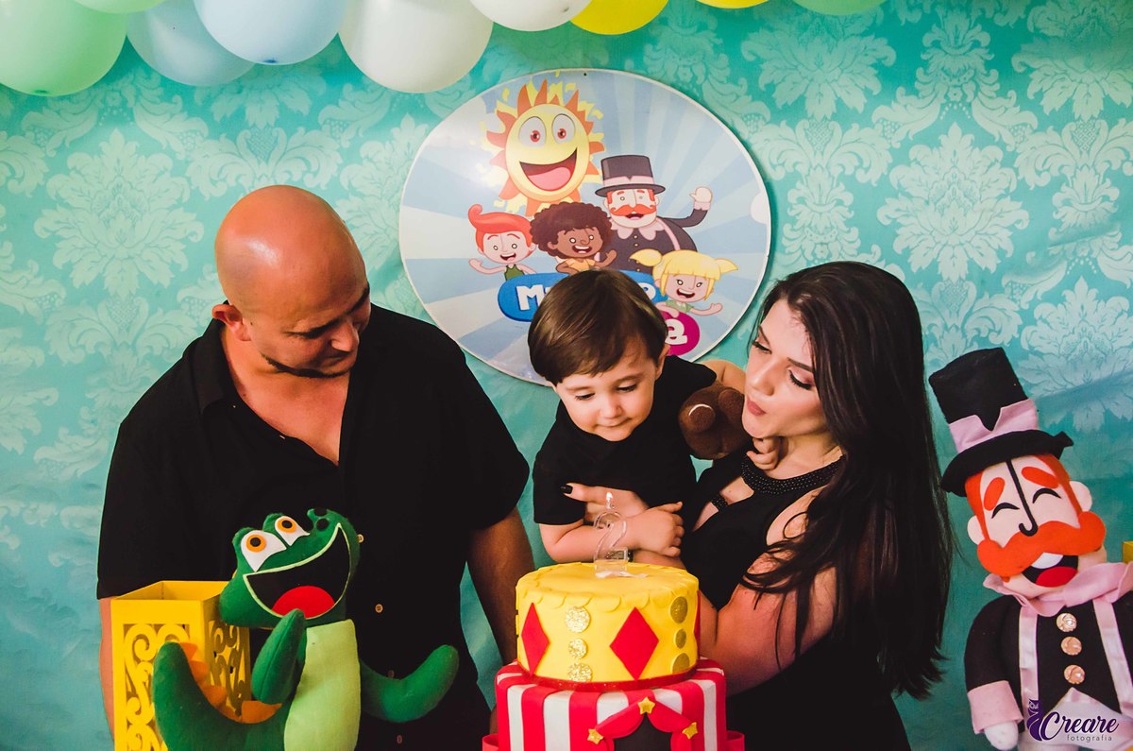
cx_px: 566
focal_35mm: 48
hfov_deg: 41.2
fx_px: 1508
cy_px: 376
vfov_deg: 28.0
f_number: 4.2
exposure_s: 1/80
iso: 1000
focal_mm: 32
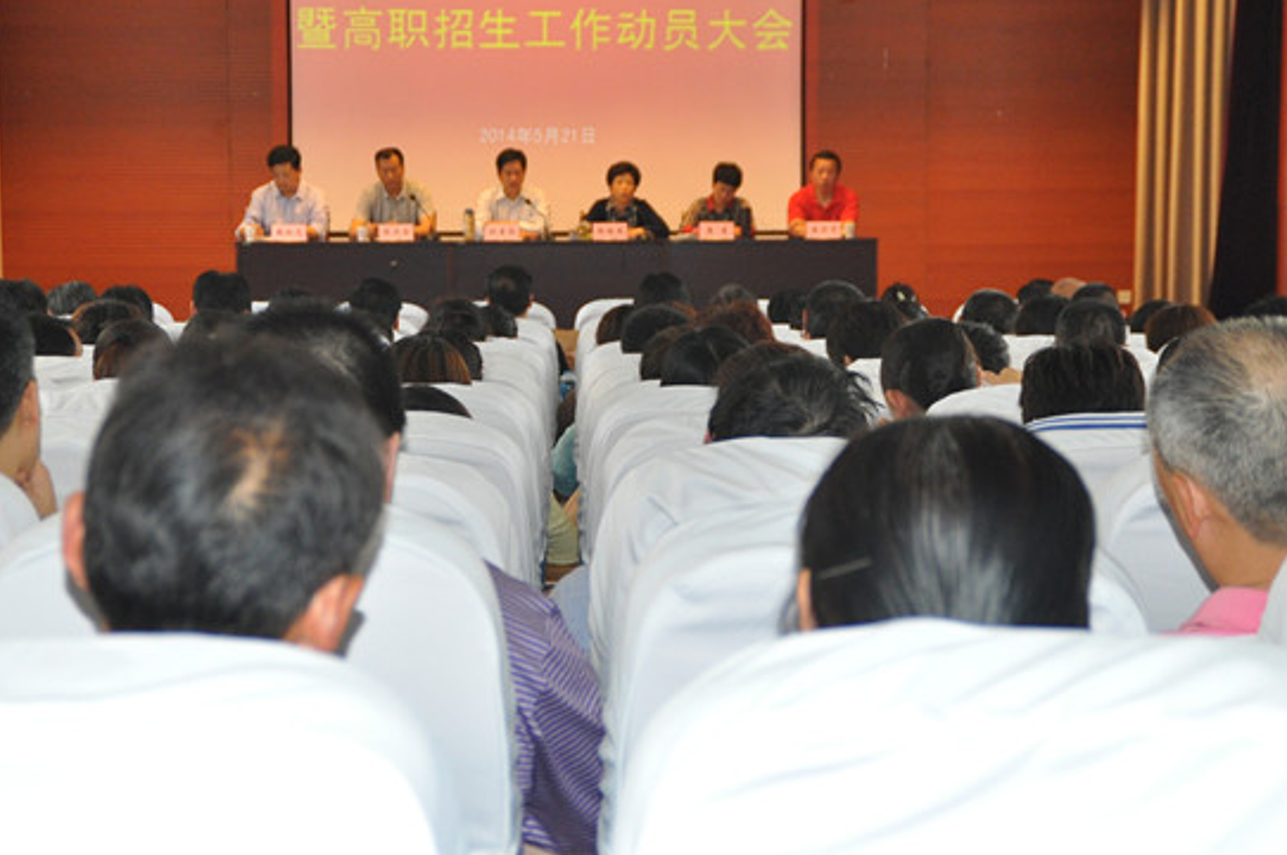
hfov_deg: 21.9
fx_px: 3321
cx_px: 560
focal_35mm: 93
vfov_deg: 14.7
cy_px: 412
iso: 800
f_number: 4.5
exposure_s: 1/60
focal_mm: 42
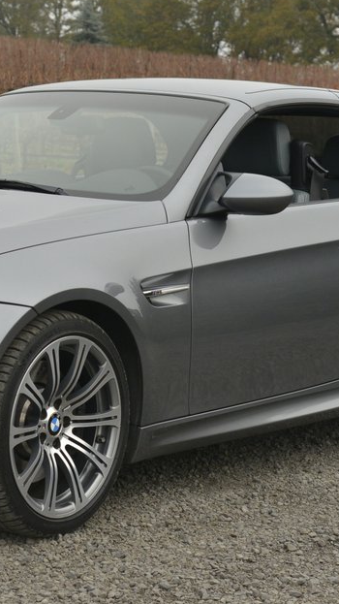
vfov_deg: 20.3
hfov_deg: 11.5
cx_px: 67
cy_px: 221
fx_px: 1680
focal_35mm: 105
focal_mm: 52
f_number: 6.3
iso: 1250
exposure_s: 1/800
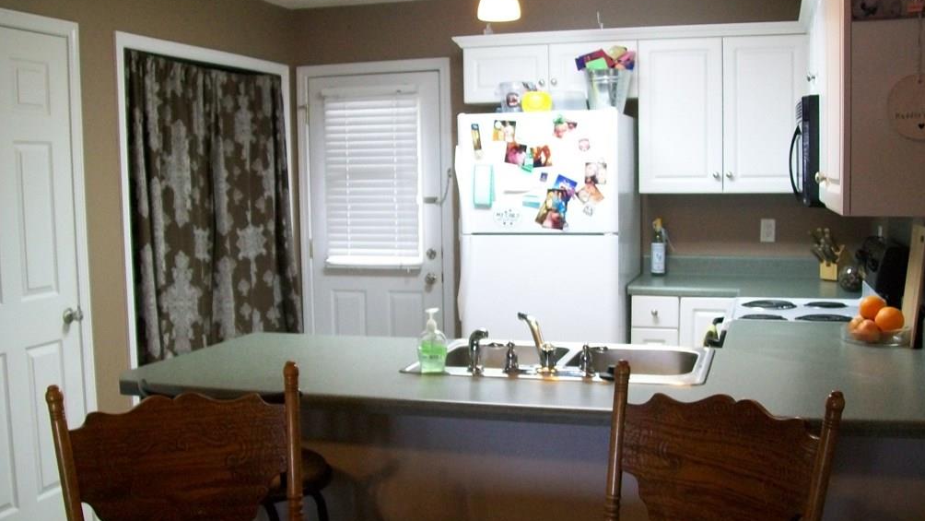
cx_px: 456
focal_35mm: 40
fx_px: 981
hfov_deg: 50.5
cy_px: 281
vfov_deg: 29.7
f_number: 2.7
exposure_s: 1/30
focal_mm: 6
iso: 160
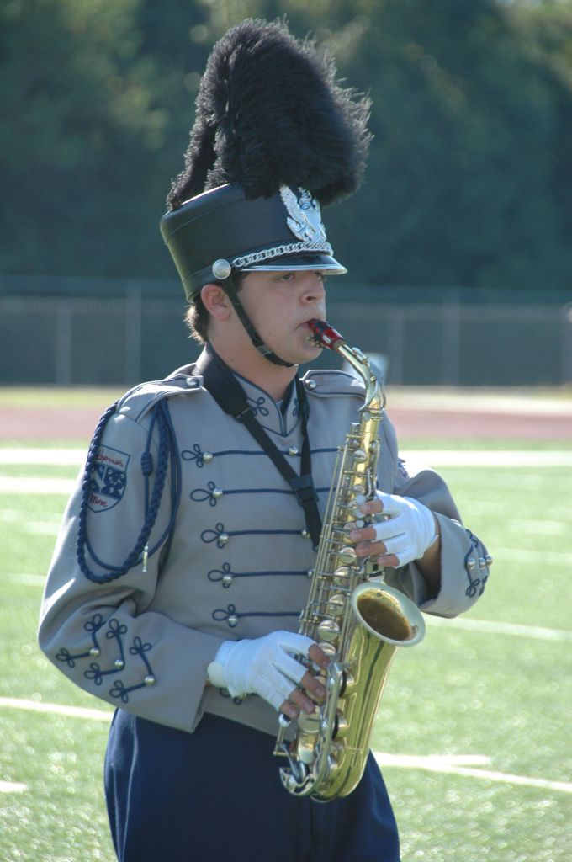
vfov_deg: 6.9
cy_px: 431
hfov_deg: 4.6
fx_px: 7169
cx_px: 286
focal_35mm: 300
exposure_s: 1/320
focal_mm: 200
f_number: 5.6
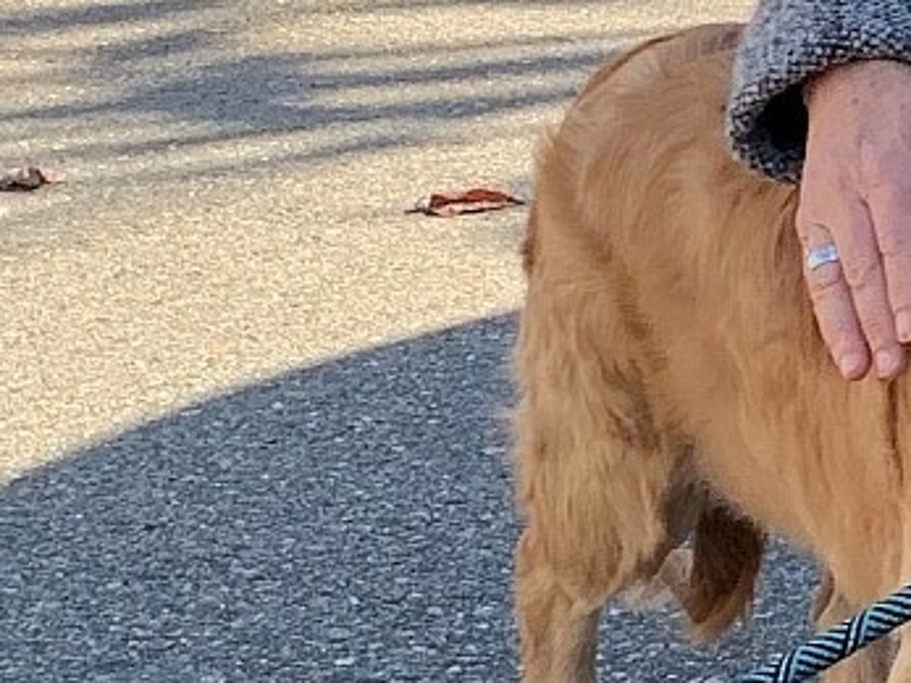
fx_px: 2289
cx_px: 1352
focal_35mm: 87
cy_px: 74
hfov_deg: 19.7
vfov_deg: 16.7
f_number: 1.8
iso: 25
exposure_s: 1/326
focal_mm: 4.25
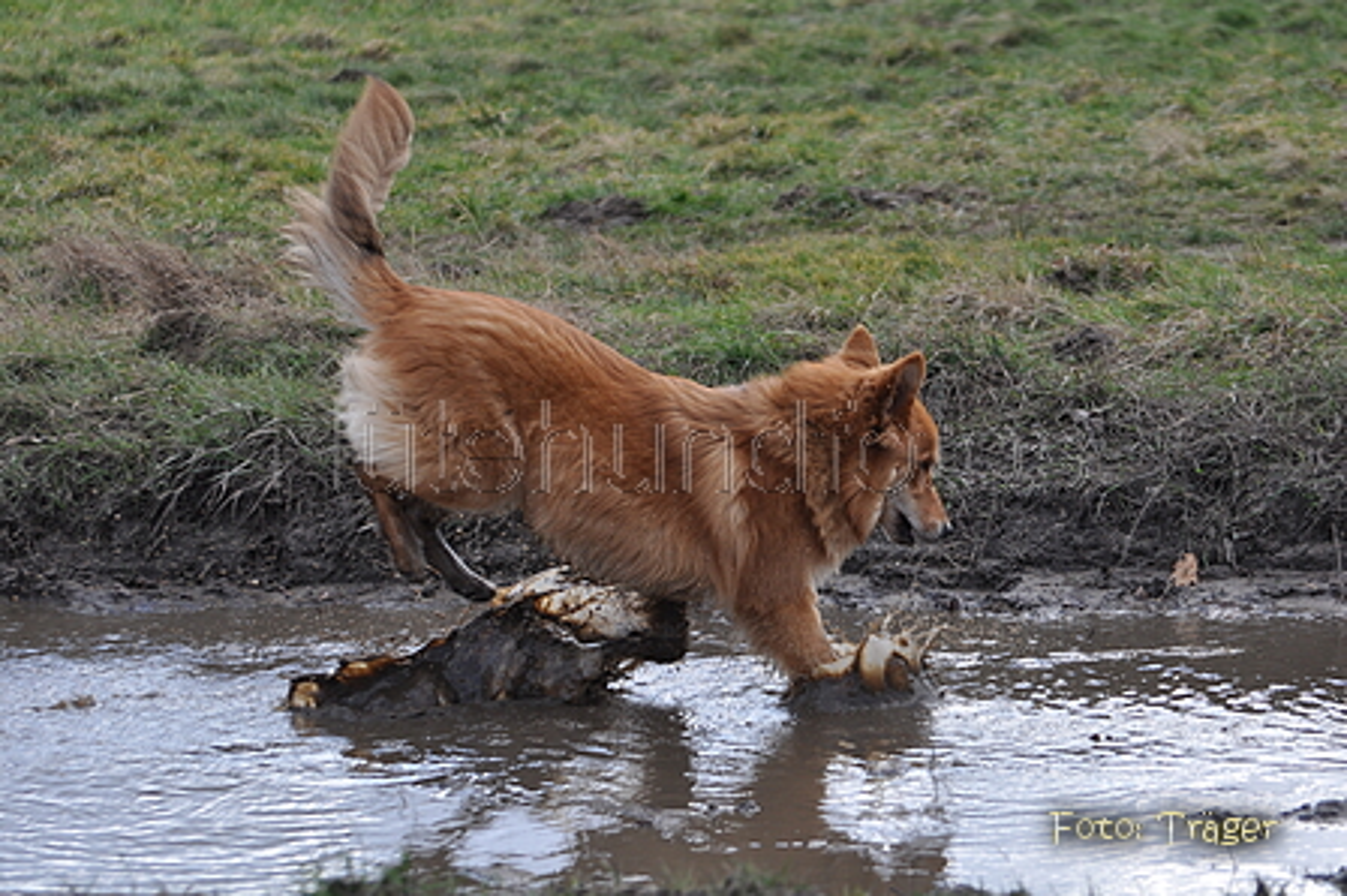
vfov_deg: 9.9
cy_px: 448
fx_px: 5160
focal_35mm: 138
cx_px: 674
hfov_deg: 14.9
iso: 400
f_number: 5.6
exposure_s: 1/1000
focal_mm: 92
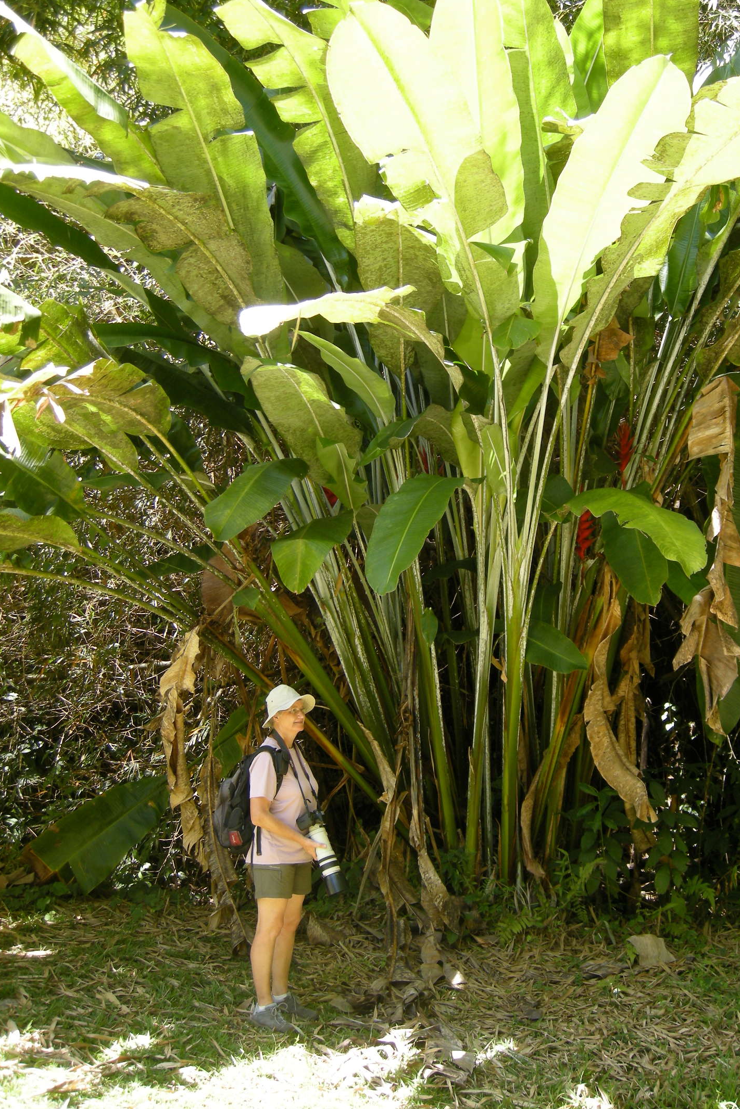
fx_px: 1264
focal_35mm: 41
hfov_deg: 32.5
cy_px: 502
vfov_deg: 47.3
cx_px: 455
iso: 64
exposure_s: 1/63
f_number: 3
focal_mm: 7.5
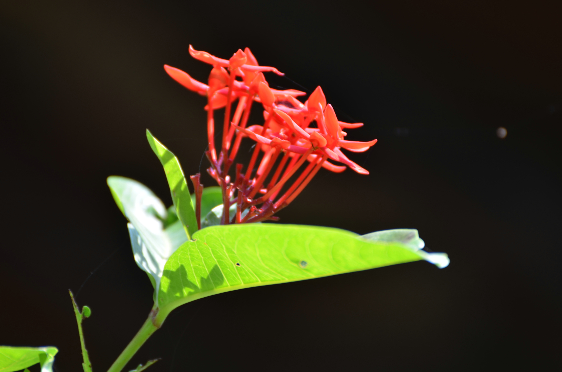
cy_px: 186
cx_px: 281
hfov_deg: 4.6
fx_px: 7010
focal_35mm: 450
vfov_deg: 3.0
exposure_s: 1/50
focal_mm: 300
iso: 100
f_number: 5.6
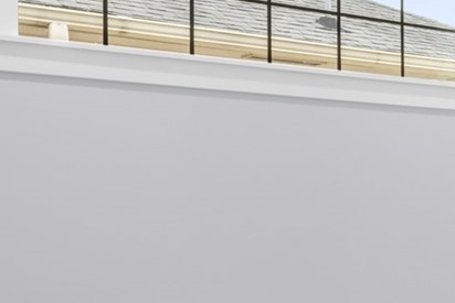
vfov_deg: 17.2
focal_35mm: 79
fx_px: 999
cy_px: 212
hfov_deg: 21.9
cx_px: 660
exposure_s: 2.5
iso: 250
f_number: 9
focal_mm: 15
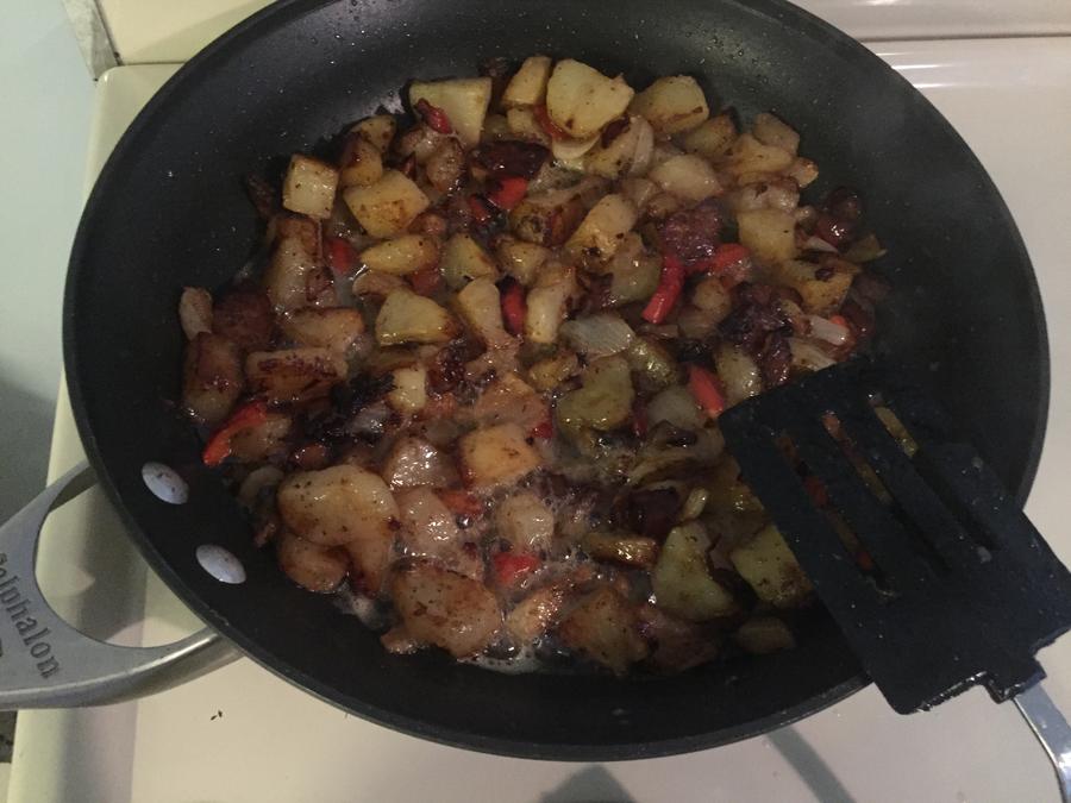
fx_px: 897
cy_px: 402
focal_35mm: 29
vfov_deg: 48.2
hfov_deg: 61.7
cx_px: 536
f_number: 2.2
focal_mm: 4.15
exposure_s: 1/15
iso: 400
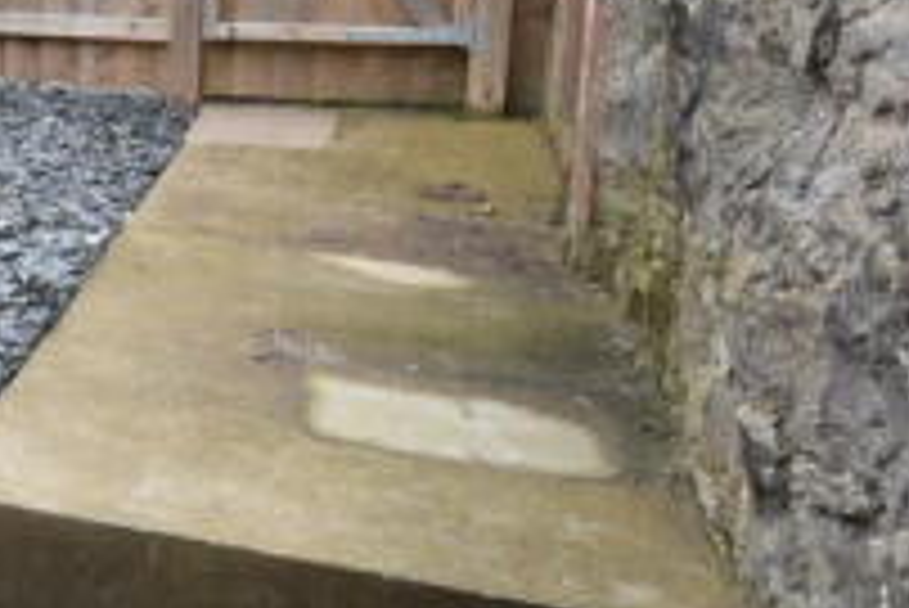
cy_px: 124
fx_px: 1410
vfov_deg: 23.9
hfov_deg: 28.0
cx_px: -340
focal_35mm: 56
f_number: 7.1
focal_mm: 11.5
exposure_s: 1/200
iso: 400
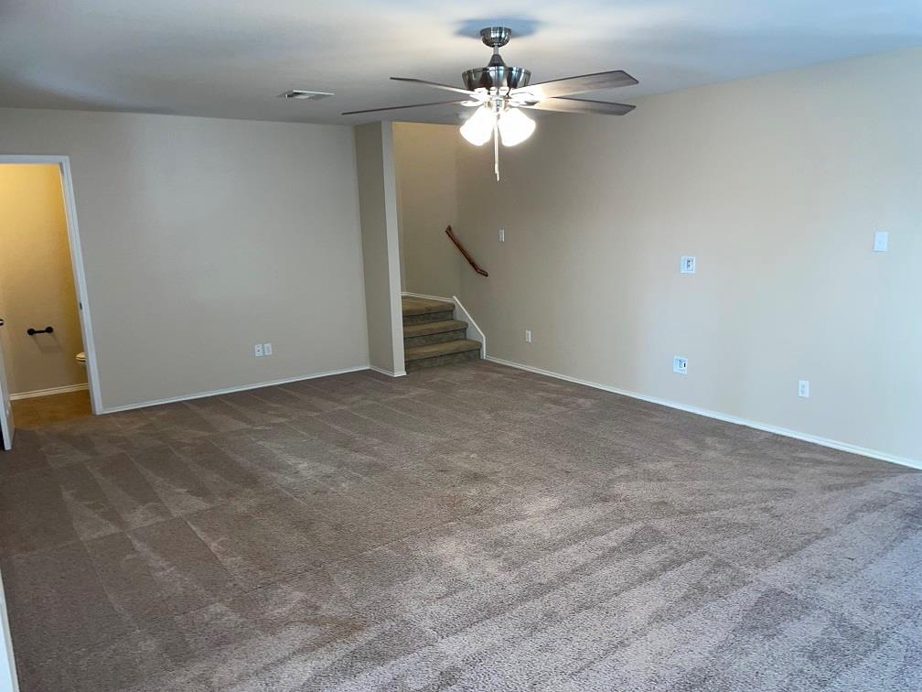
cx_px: 461
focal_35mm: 26
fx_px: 693
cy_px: 346
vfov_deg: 53.1
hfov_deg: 67.3
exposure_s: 1/21
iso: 50
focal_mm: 4.2
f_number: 1.6
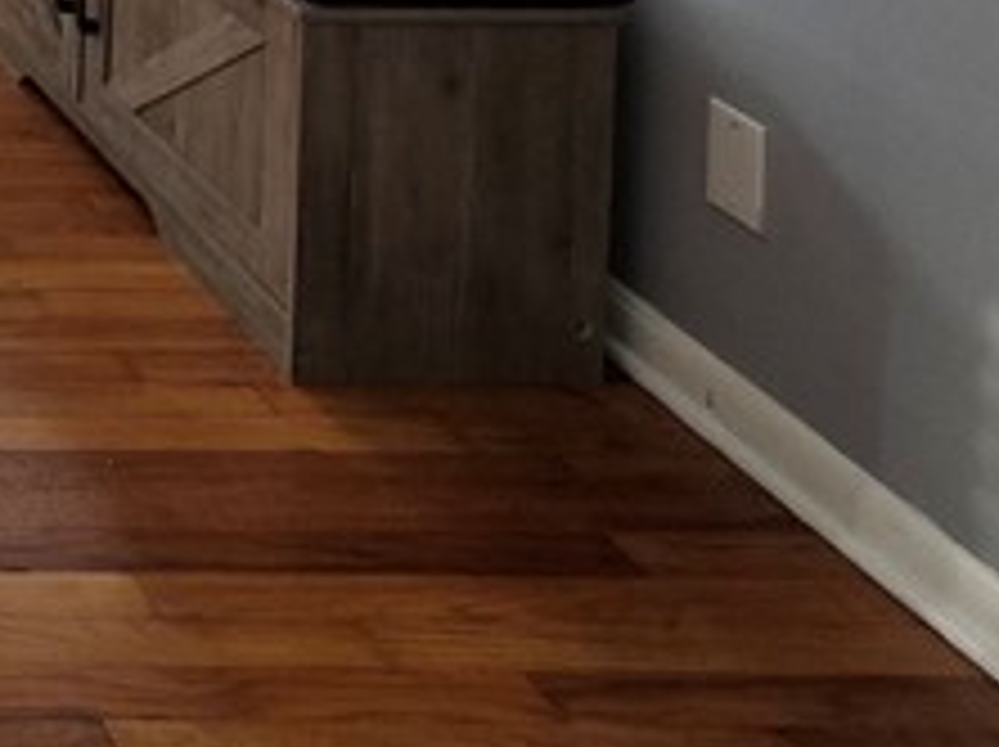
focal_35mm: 60
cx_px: -806
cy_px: -693
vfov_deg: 17.9
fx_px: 1730
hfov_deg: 21.2
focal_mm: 2.2
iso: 80
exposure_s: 1/120
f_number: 1.9
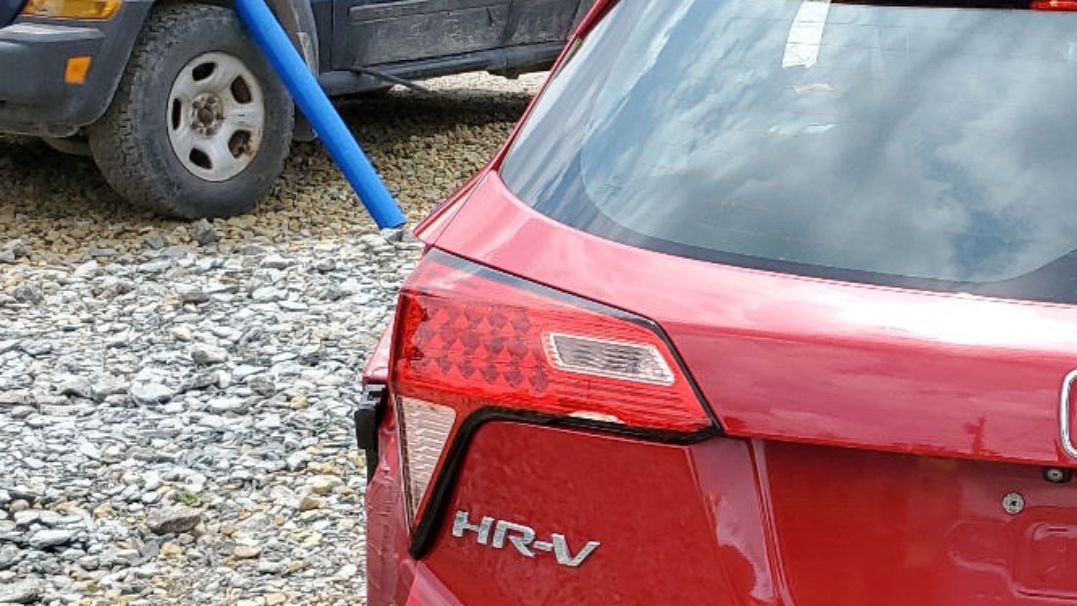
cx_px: 1174
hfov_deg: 28.3
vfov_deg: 17.5
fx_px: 1942
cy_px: 538
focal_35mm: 68
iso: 50
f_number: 1.5
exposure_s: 1/1667
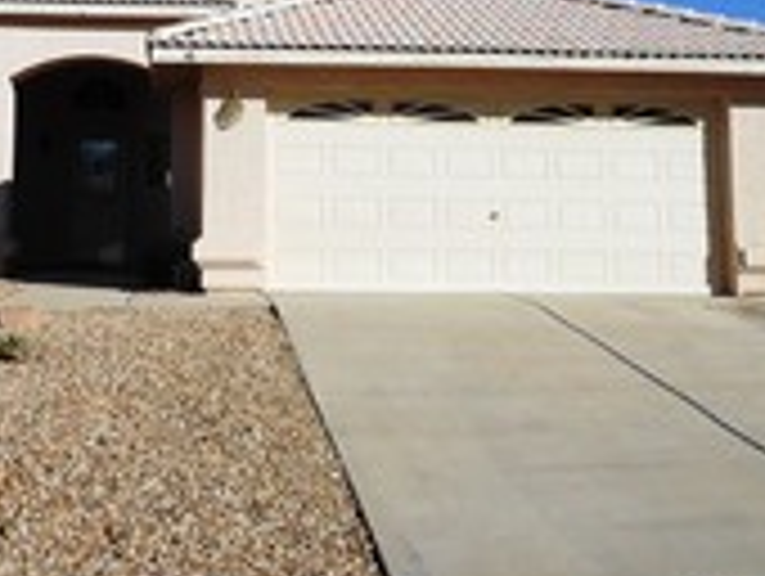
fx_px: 1261
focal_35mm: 57
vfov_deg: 25.1
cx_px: 266
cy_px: 76
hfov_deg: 33.5
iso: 80
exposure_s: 1/250
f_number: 10.4
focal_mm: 5
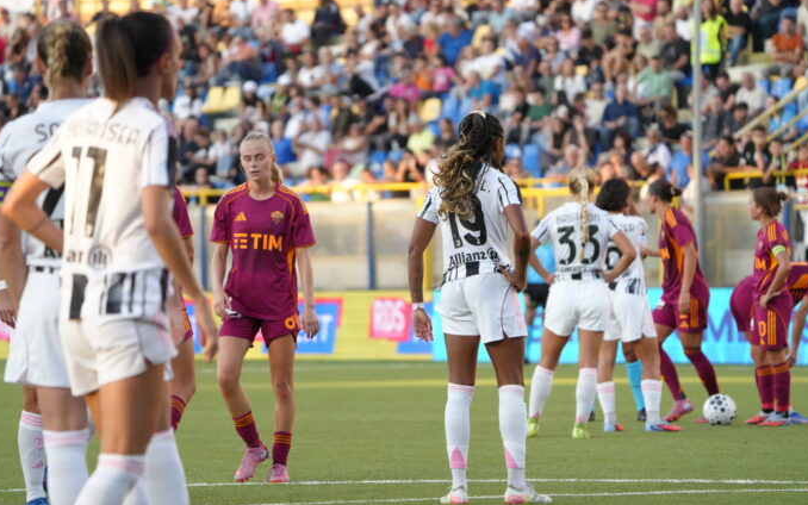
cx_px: 399
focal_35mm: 271
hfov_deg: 7.7
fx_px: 5969
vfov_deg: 4.8
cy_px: 249
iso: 5000
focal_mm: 259
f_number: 5.6
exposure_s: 1/2500
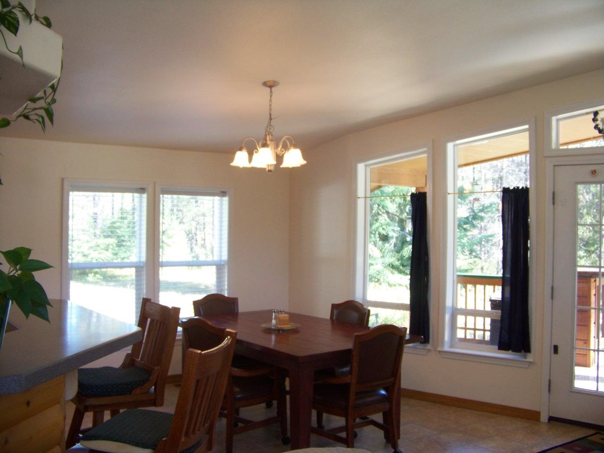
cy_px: 226
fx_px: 628
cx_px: 302
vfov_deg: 39.7
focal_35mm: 36
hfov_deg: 51.4
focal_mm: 5.85
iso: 100
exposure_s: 1/30
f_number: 2.8
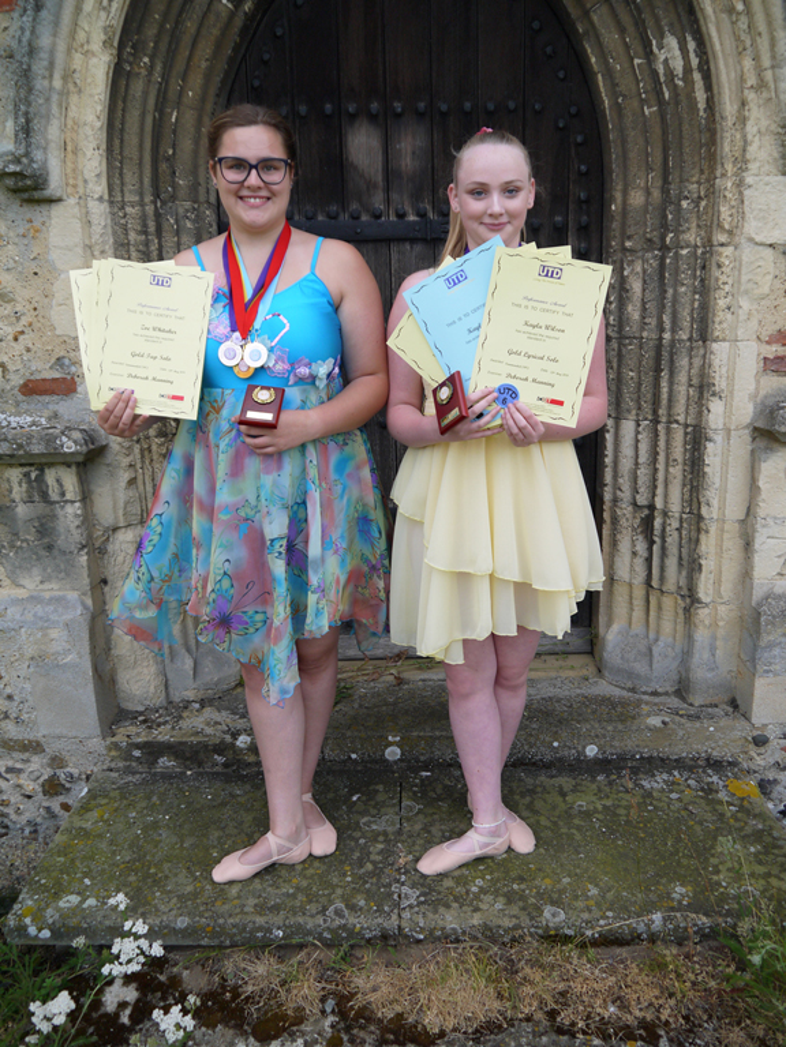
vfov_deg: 63.4
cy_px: 524
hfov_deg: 49.7
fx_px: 848
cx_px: 393
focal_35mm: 28
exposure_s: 1/640
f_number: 4
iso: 160
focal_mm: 14
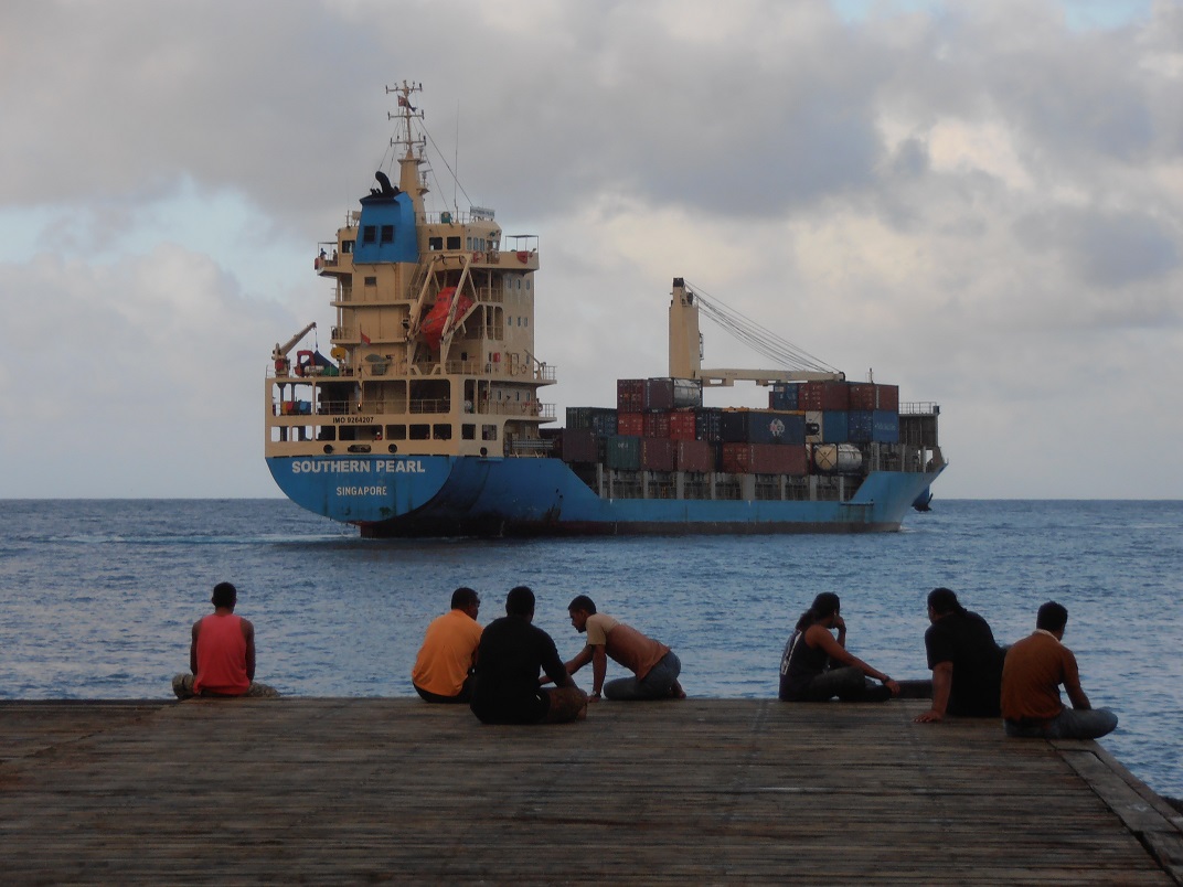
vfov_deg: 10.7
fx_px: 4716
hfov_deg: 14.3
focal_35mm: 138
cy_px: 444
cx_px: 592
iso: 80
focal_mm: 24.39
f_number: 5.8
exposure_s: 1/320
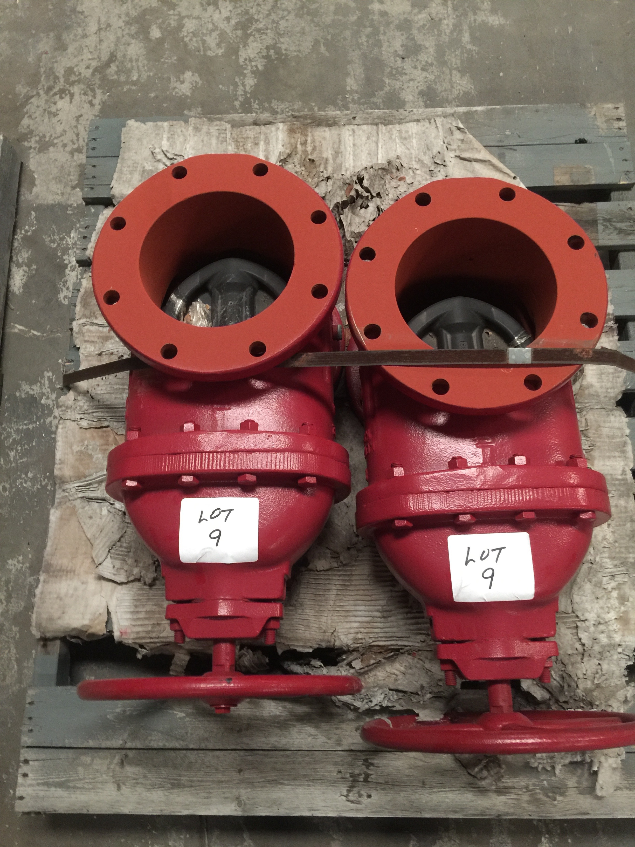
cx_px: 318
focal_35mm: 29
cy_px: 424
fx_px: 709
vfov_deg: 61.7
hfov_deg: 48.2
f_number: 2.2
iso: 100
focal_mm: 4.15
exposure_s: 1/4
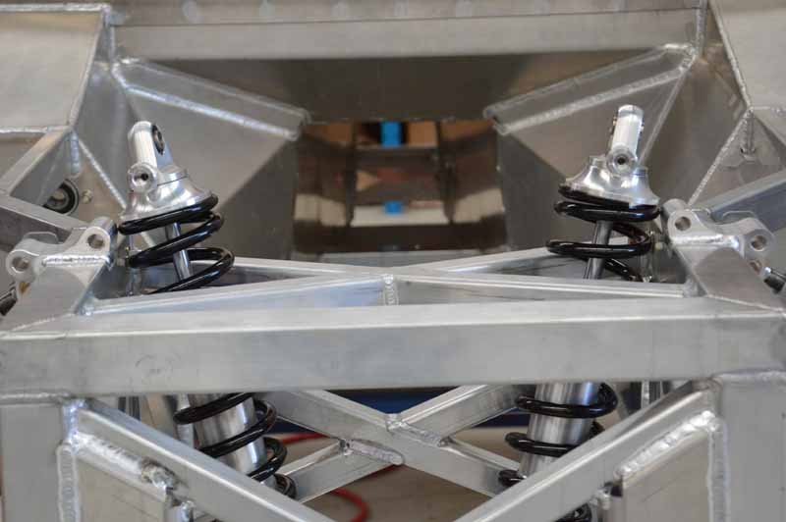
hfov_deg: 23.4
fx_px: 1898
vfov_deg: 15.7
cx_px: 393
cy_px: 261
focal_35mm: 87
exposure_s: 1/125
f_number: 5
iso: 1250
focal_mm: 58
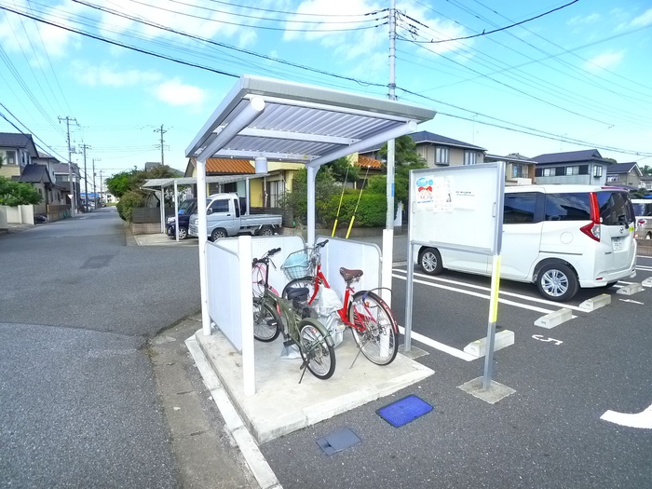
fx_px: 452
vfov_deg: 56.8
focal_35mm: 24
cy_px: 244
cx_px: 326
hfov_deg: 71.6
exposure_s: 1/400
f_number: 3.2
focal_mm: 5.1
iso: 400
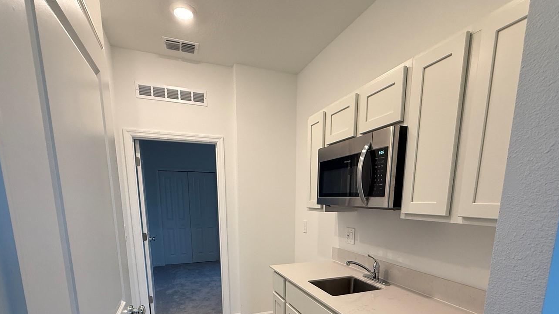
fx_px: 282
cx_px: 282
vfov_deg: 54.3
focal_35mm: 19
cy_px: 252
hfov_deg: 89.6
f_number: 2.2
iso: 200
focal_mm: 2.22
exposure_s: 1/120
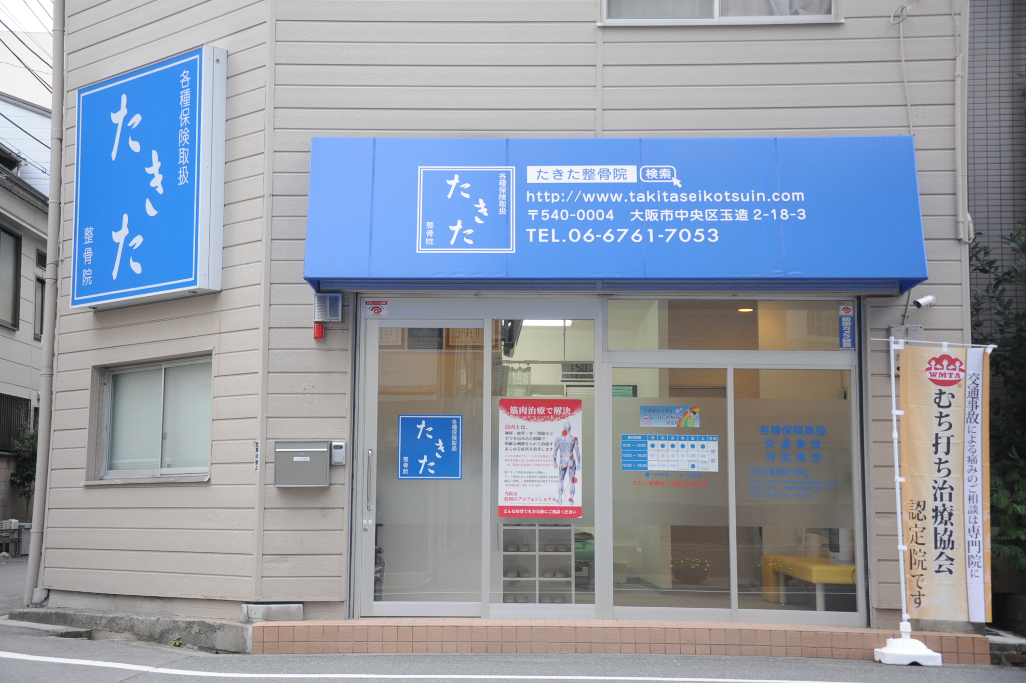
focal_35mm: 55
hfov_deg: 36.3
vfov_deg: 24.6
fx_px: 1566
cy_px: 342
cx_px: 513
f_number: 5
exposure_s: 1/640
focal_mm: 55
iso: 1600
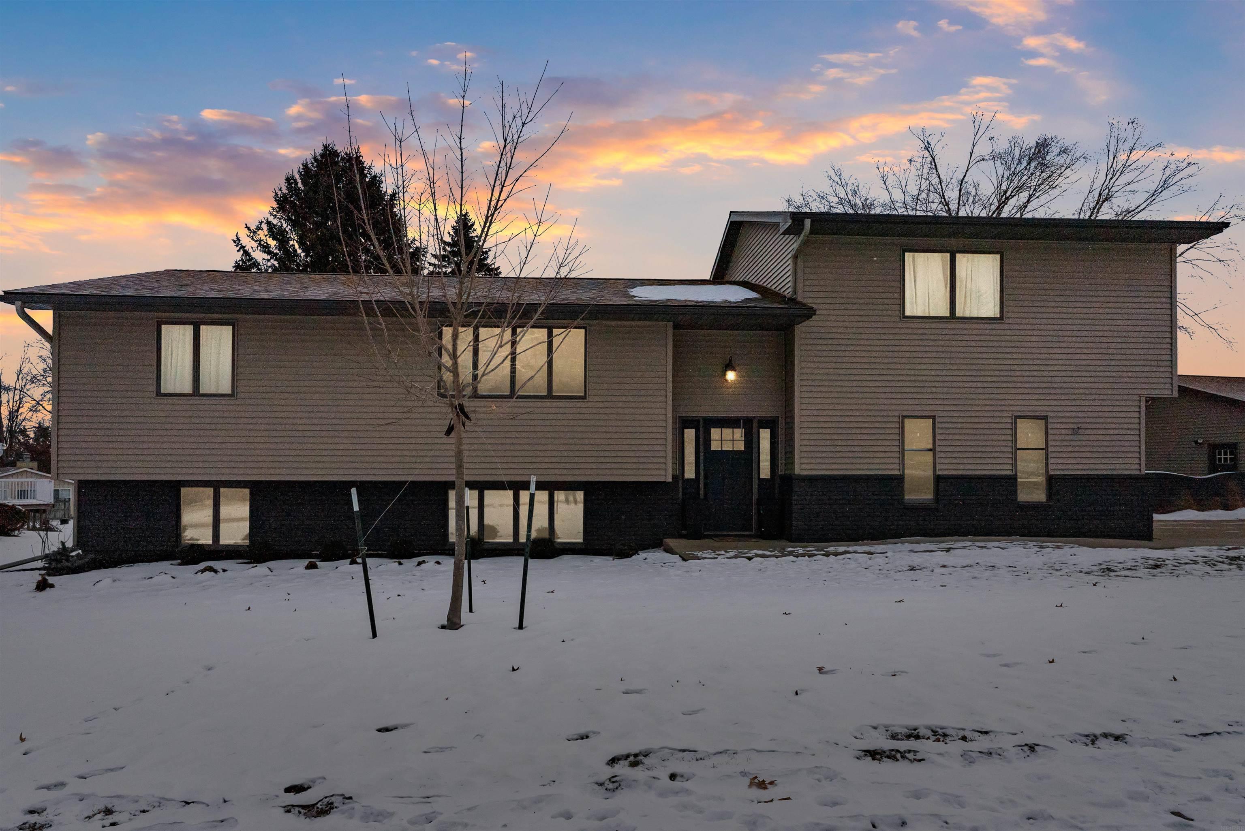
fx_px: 727
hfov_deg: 81.2
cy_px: 416
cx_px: 622
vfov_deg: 59.5
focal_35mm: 21
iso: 800
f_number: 9
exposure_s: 1/8000
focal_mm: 21
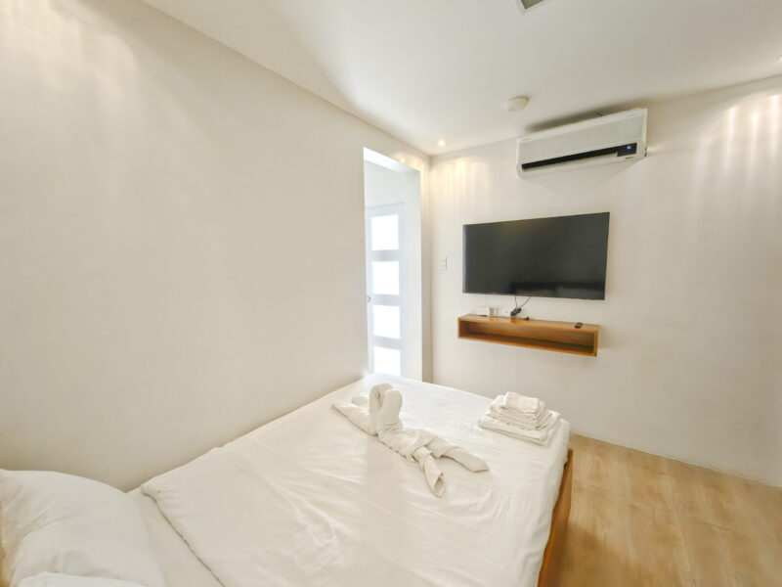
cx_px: 391
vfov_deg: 89.9
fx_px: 294
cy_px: 294
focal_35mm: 13
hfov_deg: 106.2
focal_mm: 1.76
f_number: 2.2
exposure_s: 1/100
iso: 250
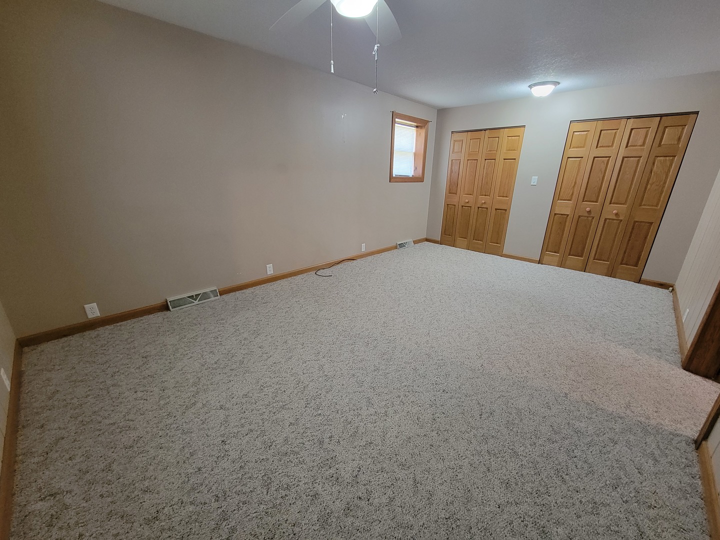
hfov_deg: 106.2
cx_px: 360
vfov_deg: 89.9
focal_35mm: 13
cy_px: 270
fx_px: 270
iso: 640
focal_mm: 2.2
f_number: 2.2
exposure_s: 1/30
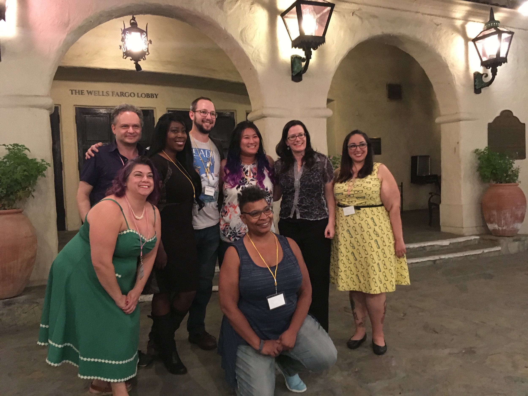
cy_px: 198
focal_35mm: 29
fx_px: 442
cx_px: 264
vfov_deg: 48.2
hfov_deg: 61.7
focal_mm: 4.15
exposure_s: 1/15
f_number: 2.2
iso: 500
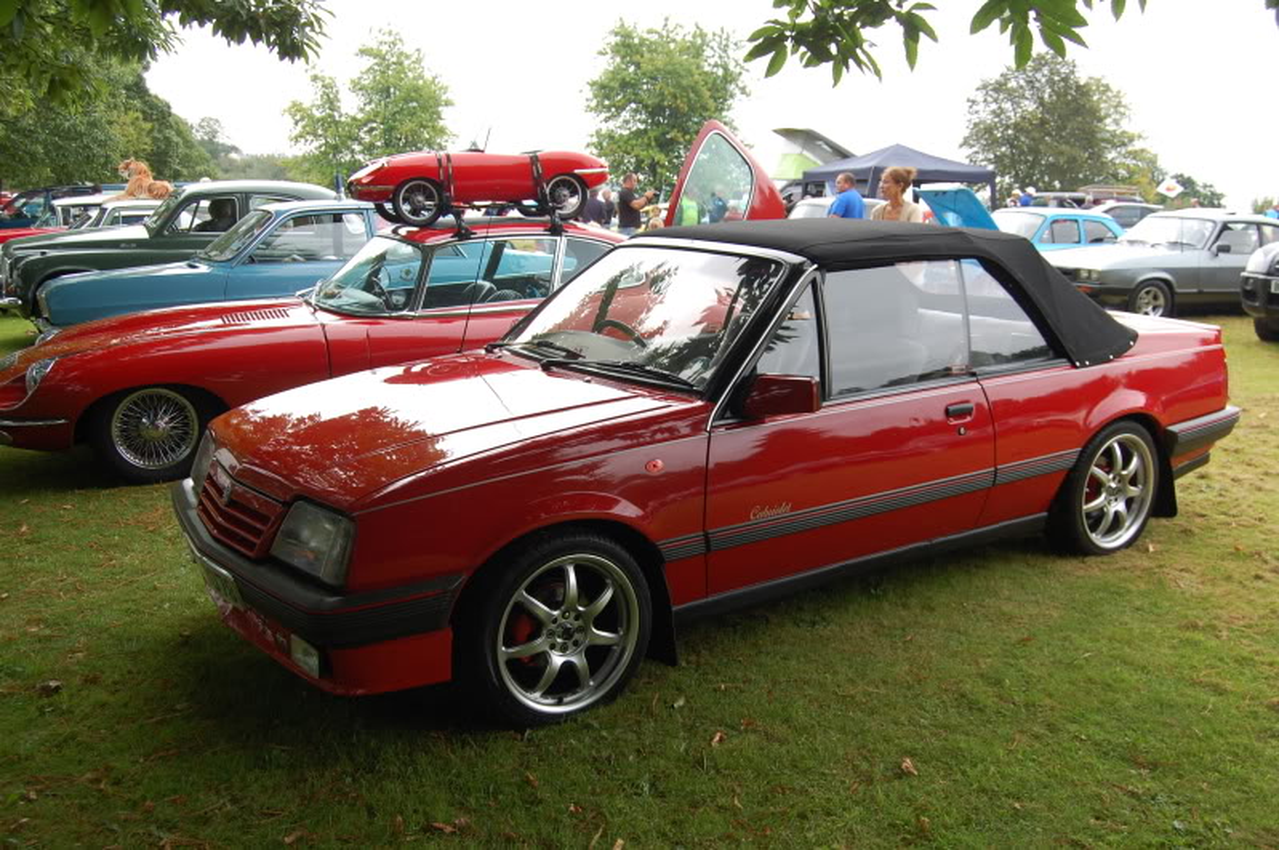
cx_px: 640
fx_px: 1224
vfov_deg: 38.3
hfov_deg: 55.2
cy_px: 425
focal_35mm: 34
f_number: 6.3
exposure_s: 1/160
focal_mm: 23
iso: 200
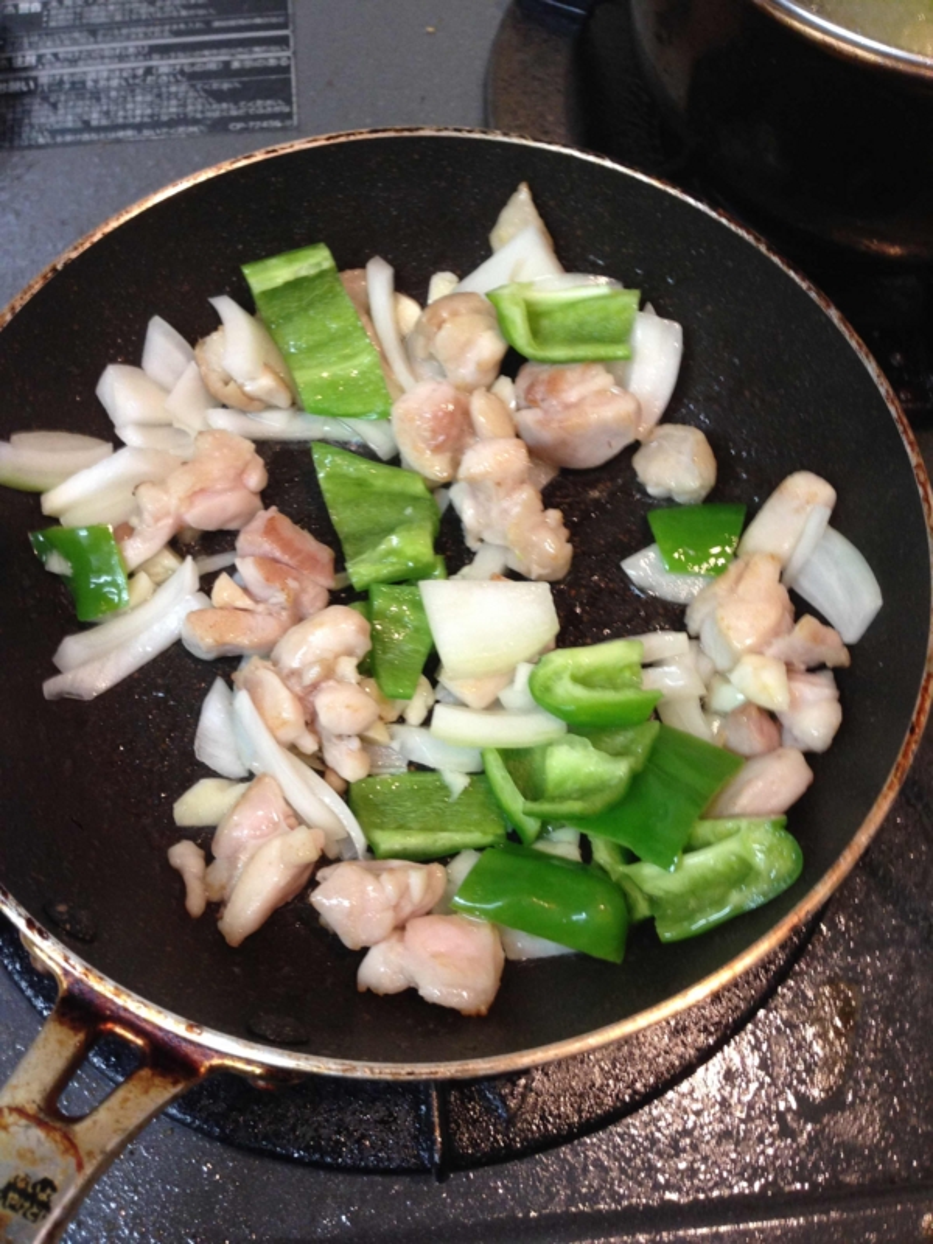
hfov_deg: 42.9
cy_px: 622
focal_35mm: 33
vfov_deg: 55.4
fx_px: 1186
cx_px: 466
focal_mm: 4.13
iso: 125
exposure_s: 1/20
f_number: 2.4
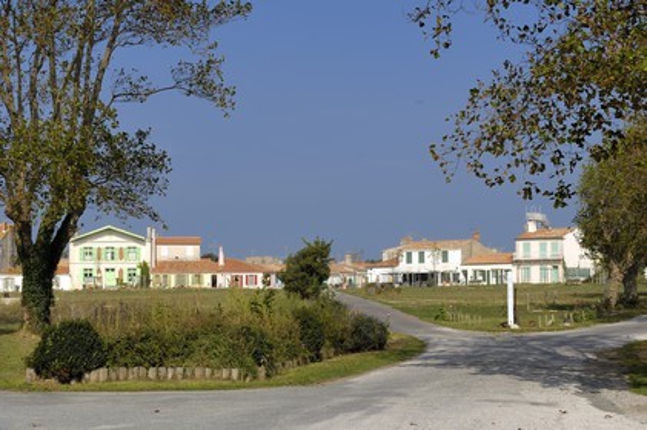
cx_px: 324
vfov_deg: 20.1
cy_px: 215
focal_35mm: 68
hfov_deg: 29.9
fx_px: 1212
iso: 100
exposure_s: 1/160
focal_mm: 45
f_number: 11
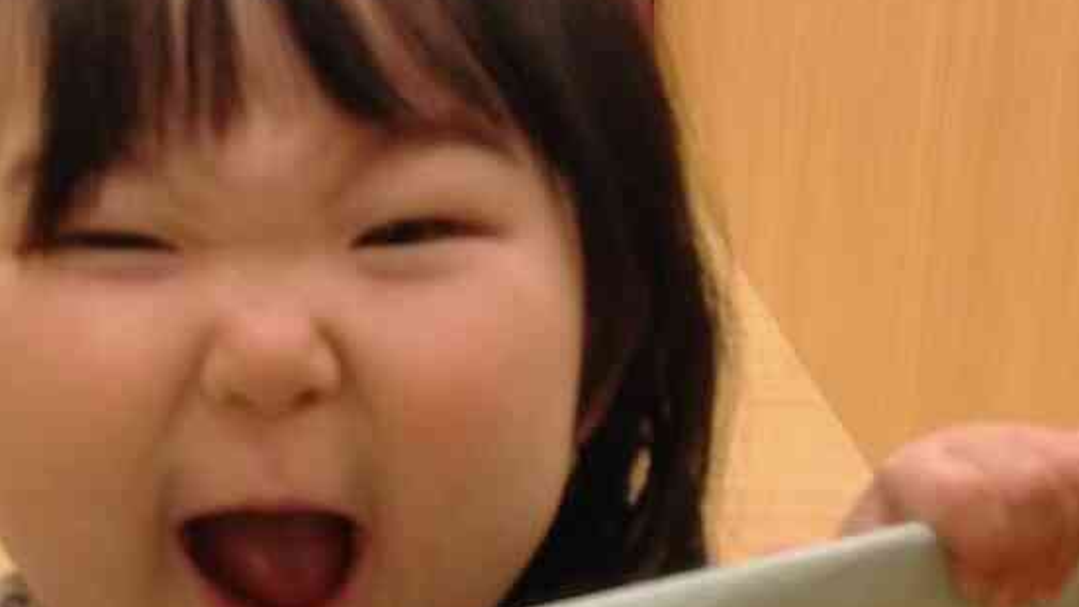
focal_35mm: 74
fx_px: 2117
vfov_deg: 16.3
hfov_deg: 28.2
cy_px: 435
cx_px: 278
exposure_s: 1/33
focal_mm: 3
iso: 207
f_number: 2
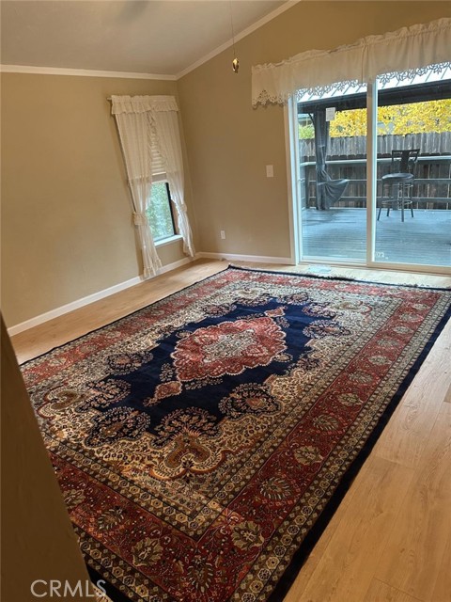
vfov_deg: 71.6
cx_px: 226
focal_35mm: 24
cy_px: 301
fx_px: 417
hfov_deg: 56.8
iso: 500
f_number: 1.78
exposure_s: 1/60
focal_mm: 6.86
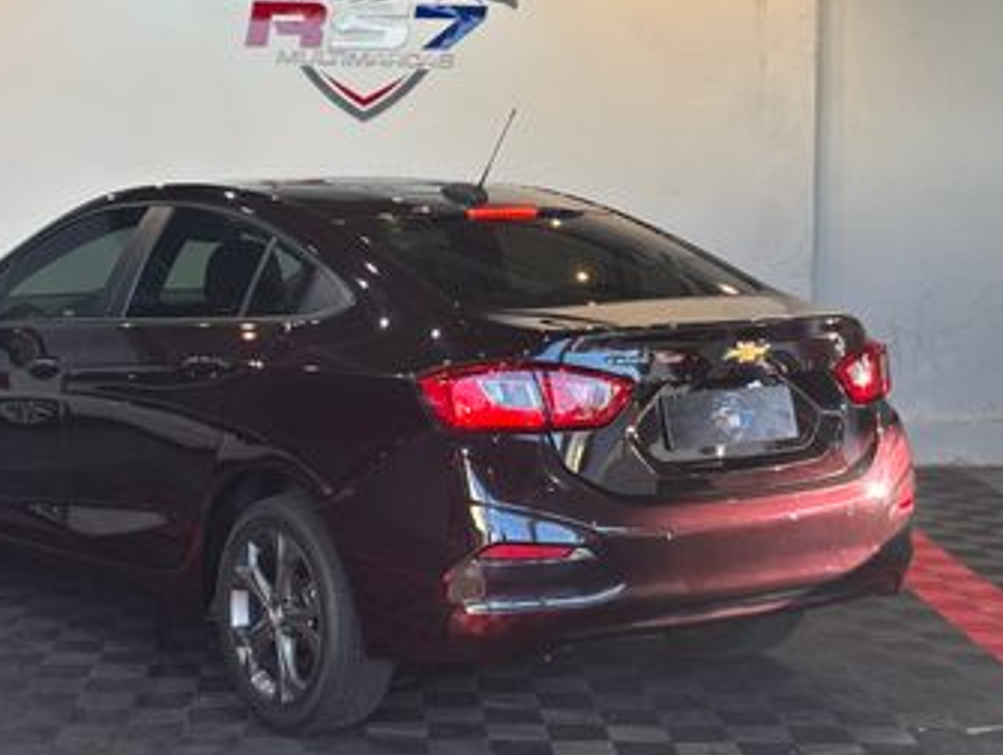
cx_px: 401
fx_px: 2117
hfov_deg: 26.6
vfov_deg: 20.2
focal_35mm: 73
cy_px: 333
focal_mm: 5.96
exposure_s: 1/120
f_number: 1.6
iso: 32
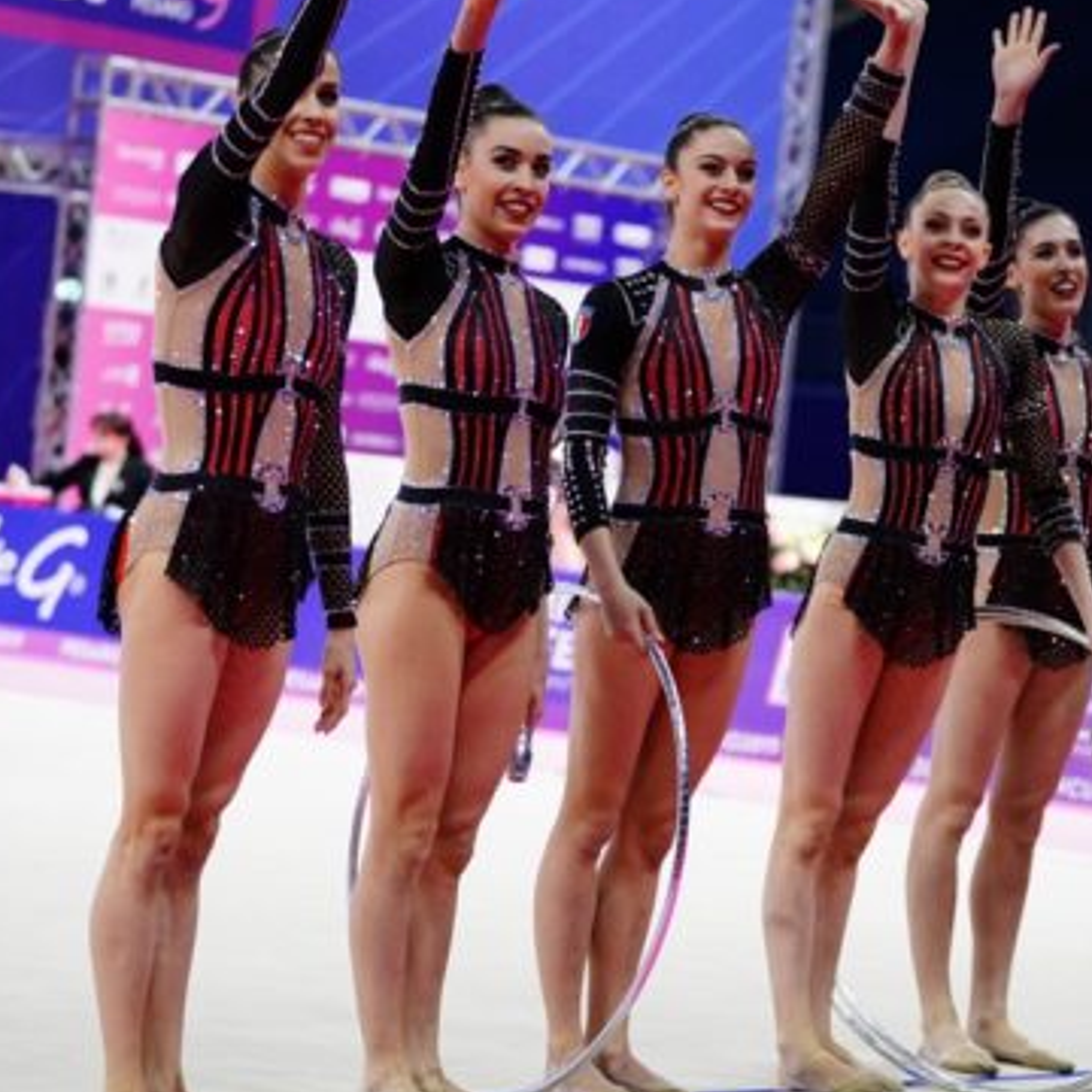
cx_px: 579
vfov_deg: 13.4
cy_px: 511
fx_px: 4640
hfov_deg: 13.4
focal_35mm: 130
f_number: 2.8
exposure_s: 1/640
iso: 3200
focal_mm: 79
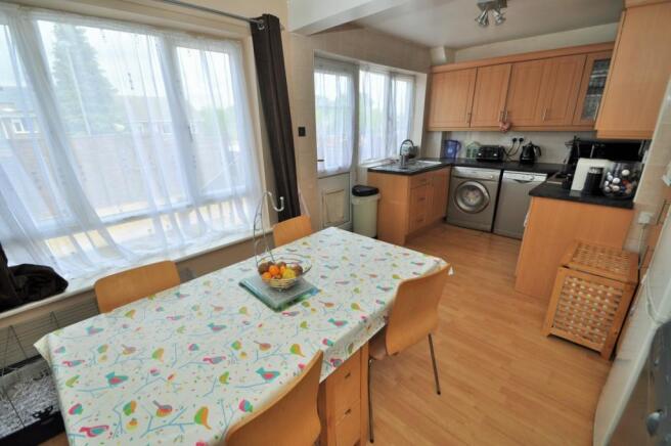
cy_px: 223
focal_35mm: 15
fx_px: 279
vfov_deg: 77.2
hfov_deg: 100.4
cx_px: 336
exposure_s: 1/160
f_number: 6.3
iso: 200
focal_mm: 10
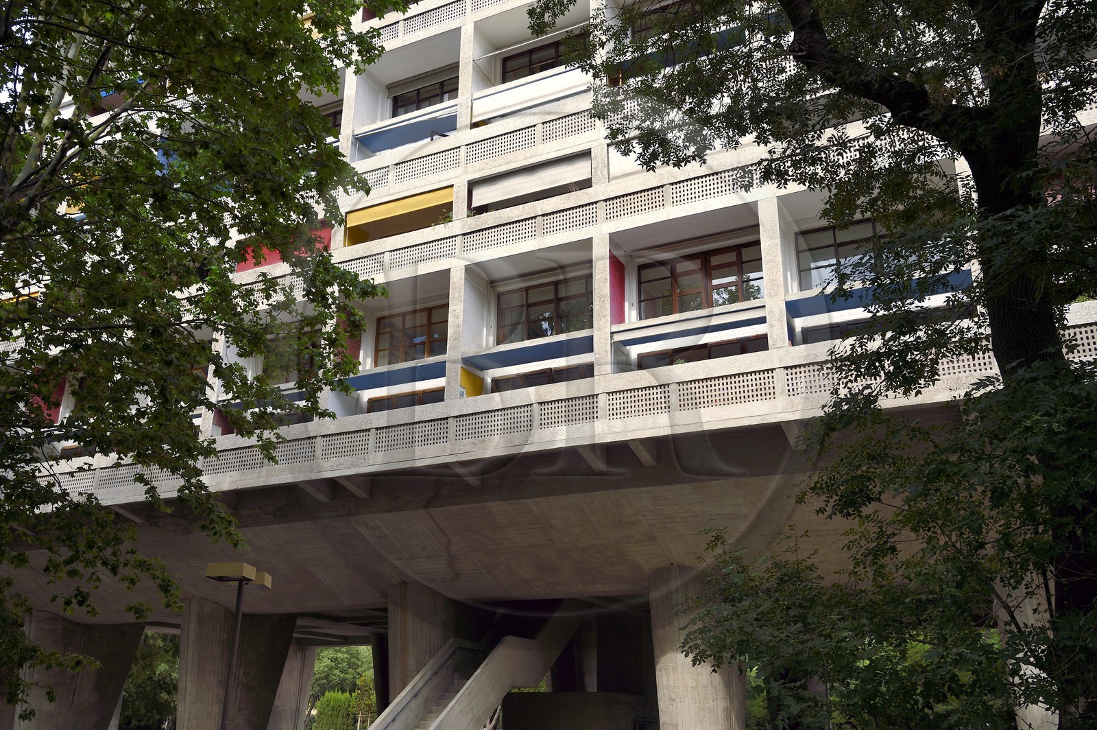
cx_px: 548
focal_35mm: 34
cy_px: 365
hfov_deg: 55.8
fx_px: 1035
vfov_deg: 38.8
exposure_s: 1/160
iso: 200
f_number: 10
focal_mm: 34
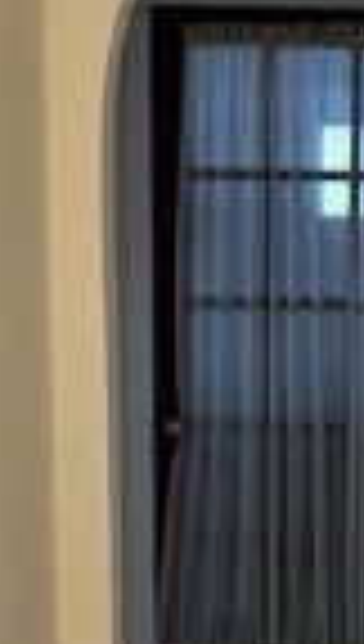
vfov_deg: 14.6
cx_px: 324
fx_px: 2390
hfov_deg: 8.7
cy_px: 856
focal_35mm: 140
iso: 64
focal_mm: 6.86
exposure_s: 1/36
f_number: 1.78
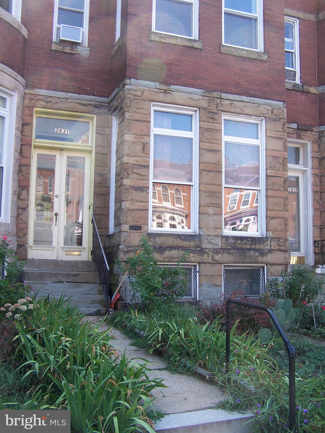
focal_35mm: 38
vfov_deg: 49.0
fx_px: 476
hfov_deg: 37.7
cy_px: 216
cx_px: 162
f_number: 2.8
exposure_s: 1/160
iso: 80
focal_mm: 6.3
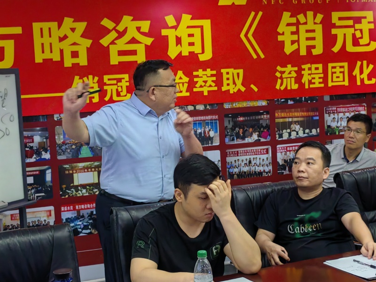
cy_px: 141
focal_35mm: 61
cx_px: 188
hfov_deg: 31.7
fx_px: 663
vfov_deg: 24.0
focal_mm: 5.52
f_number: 1.9
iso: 500
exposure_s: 1/99.8
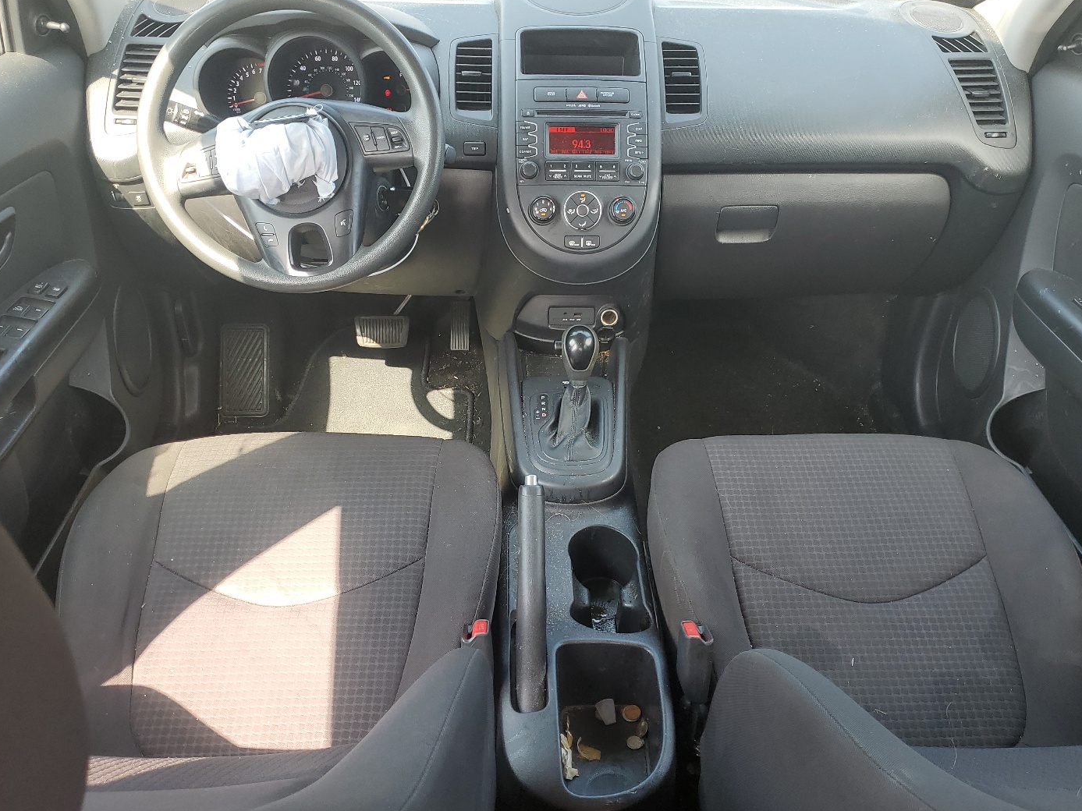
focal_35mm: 30
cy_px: 425
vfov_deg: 46.8
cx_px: 551
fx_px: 938
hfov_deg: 60.0
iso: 50
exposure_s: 1/141
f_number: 1.5
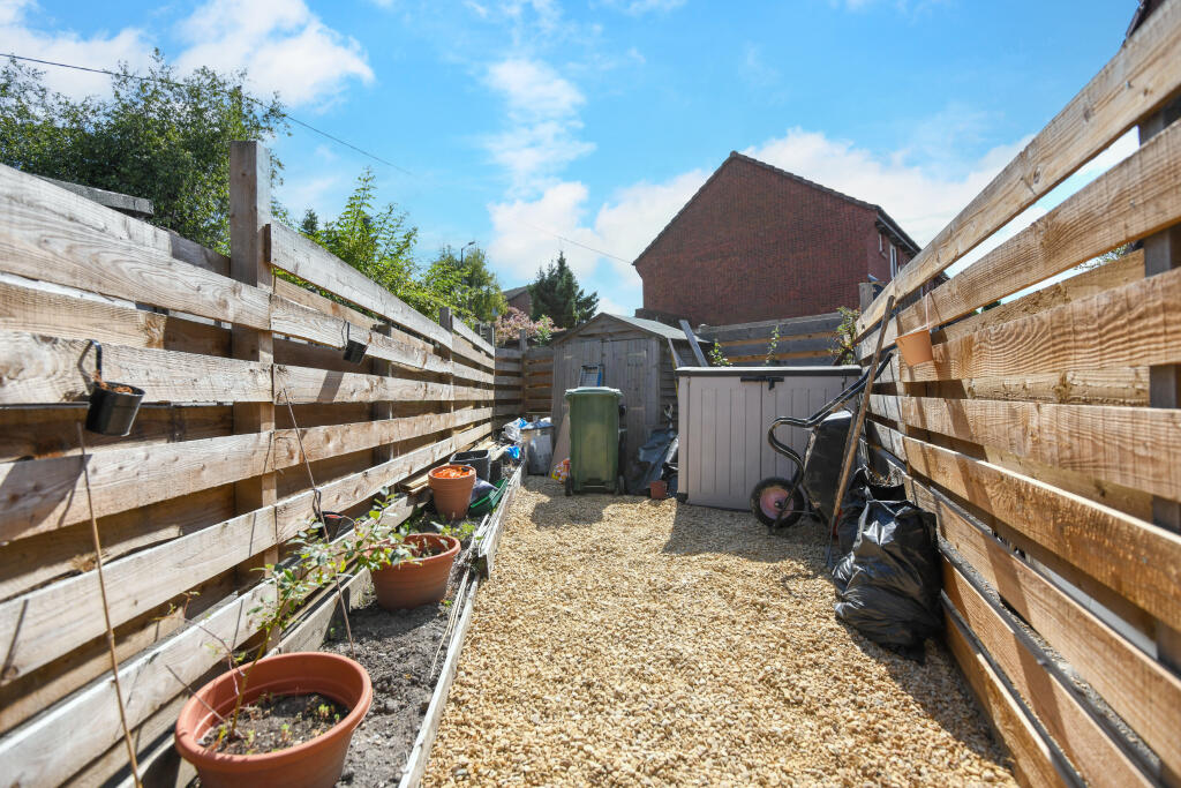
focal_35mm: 16
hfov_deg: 96.7
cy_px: 394
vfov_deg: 73.8
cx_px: 590
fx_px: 525
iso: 320
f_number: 6.3
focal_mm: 16
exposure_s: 1/2500
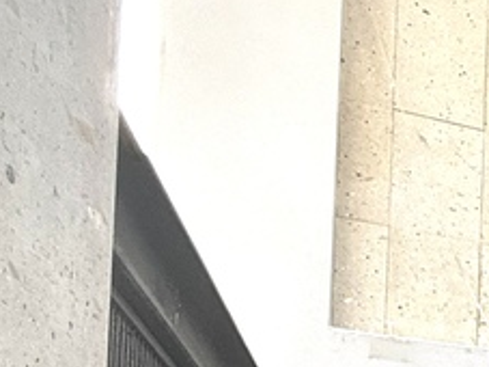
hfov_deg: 17.1
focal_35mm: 74
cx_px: 1038
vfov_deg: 17.1
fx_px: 1045
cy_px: 613
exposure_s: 1/319
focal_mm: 2.22
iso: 50
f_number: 2.2
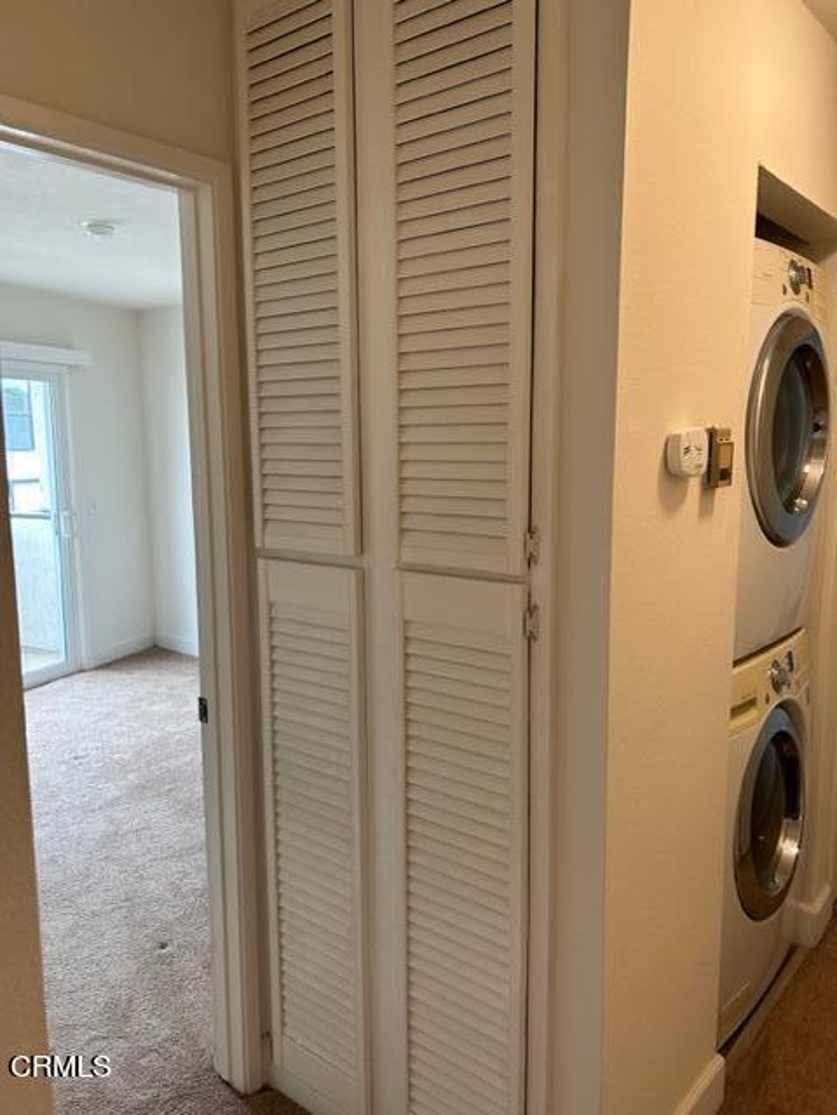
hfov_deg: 53.1
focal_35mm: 26
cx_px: 418
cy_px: 558
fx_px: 838
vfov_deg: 67.3
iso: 80
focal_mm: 5.7
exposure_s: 1/120
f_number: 1.5
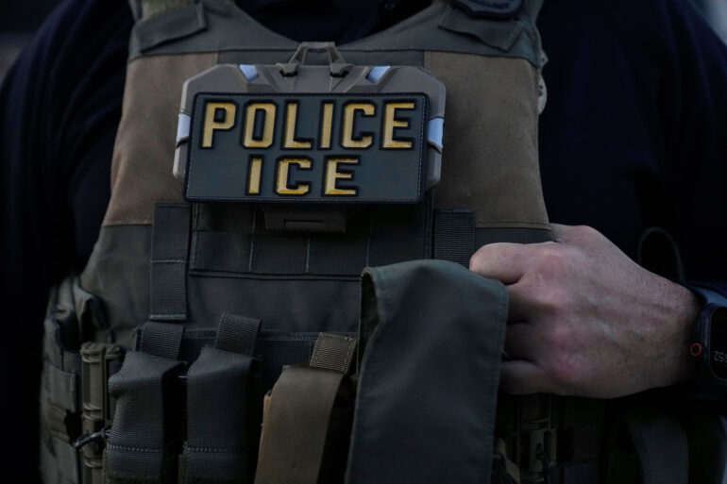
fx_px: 1413
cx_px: 364
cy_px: 242
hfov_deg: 28.8
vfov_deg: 19.4
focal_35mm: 70
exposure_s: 1/4000
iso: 3200
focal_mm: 70
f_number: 2.8
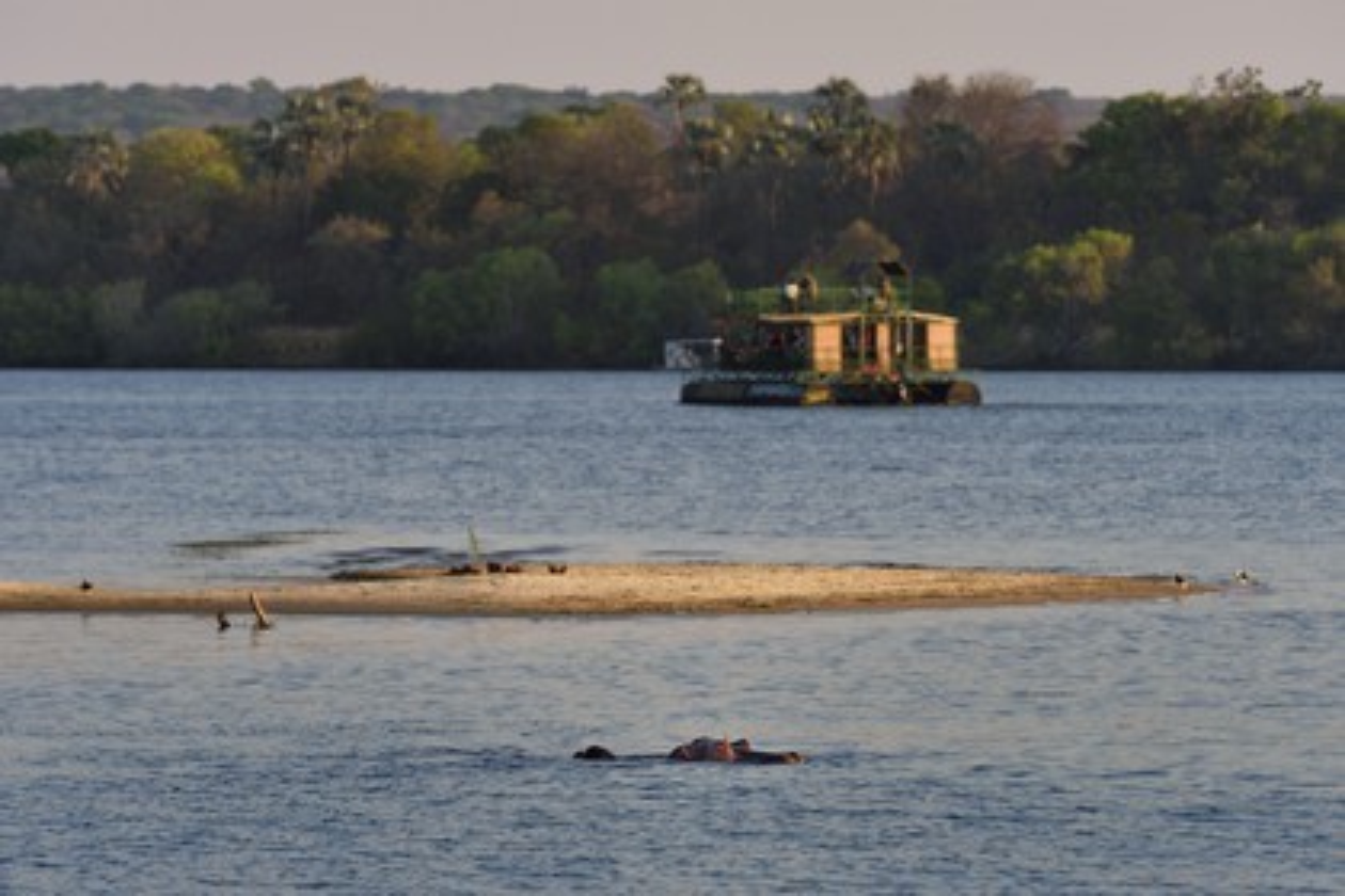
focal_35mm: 280
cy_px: 448
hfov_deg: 7.4
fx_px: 10460
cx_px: 672
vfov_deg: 4.9
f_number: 9
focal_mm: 280
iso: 400
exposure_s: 1/400
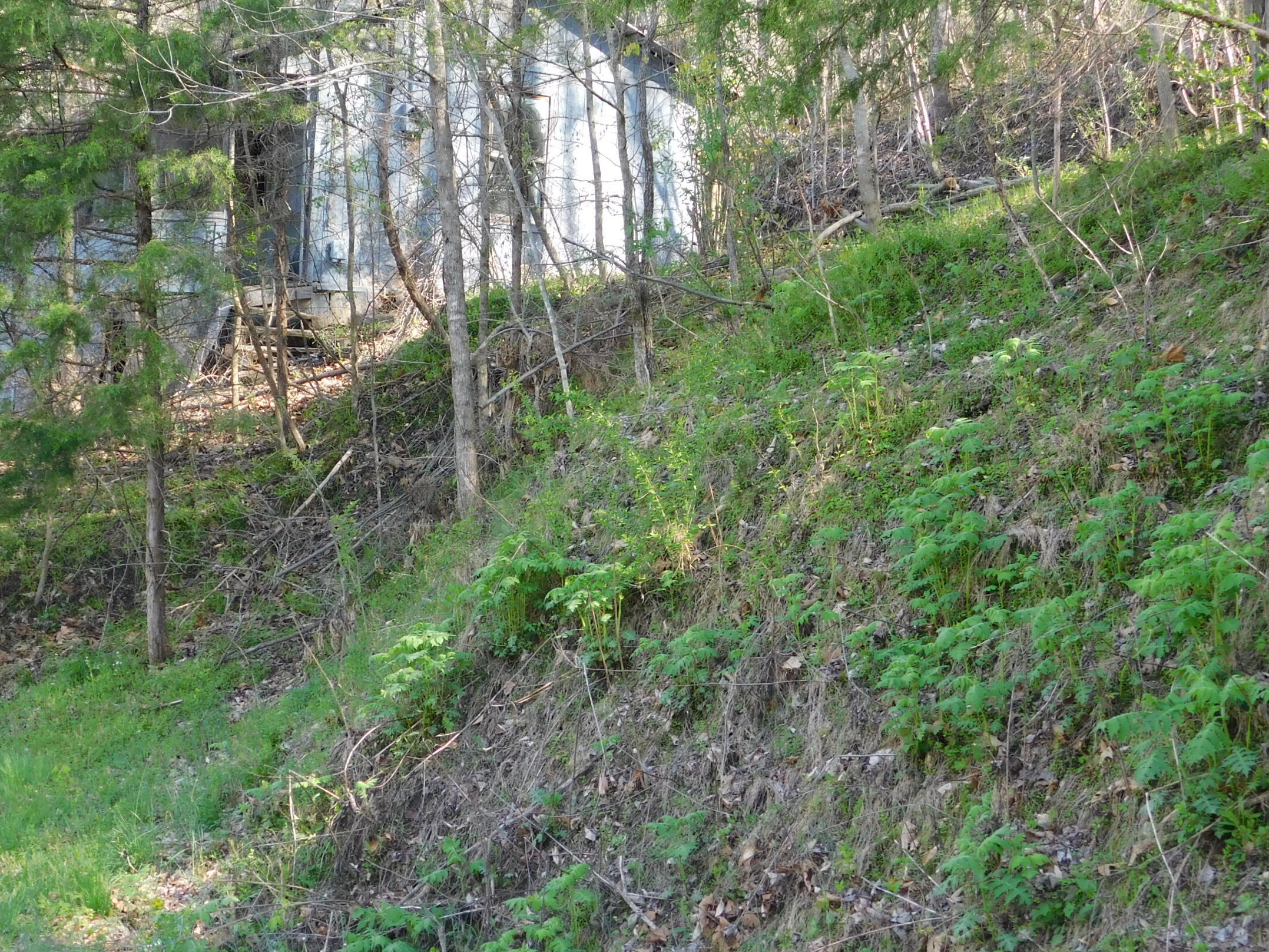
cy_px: 457
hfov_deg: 27.2
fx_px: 2603
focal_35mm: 71
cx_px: 415
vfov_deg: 20.7
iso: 125
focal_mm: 9
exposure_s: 1/50
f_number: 3.8
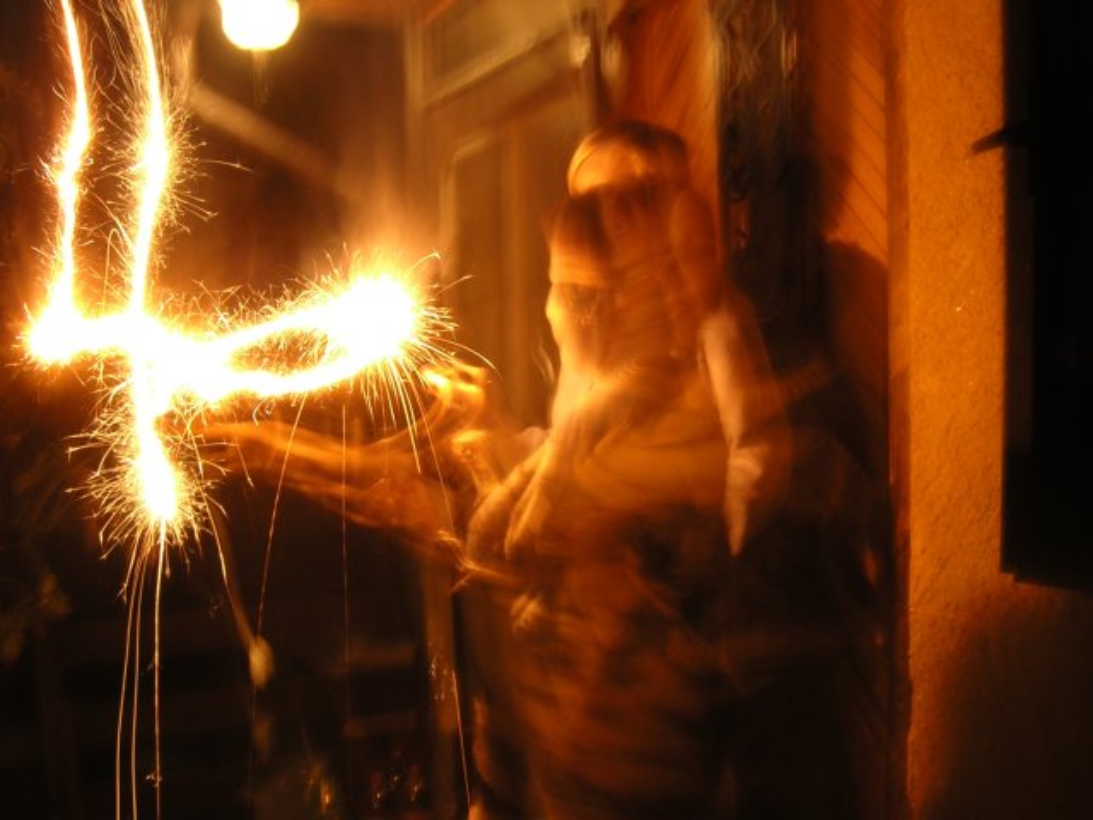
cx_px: 546
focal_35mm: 36
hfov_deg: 51.4
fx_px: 1137
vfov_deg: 39.7
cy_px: 410
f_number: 5.2
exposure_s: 4
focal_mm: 4.7
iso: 100
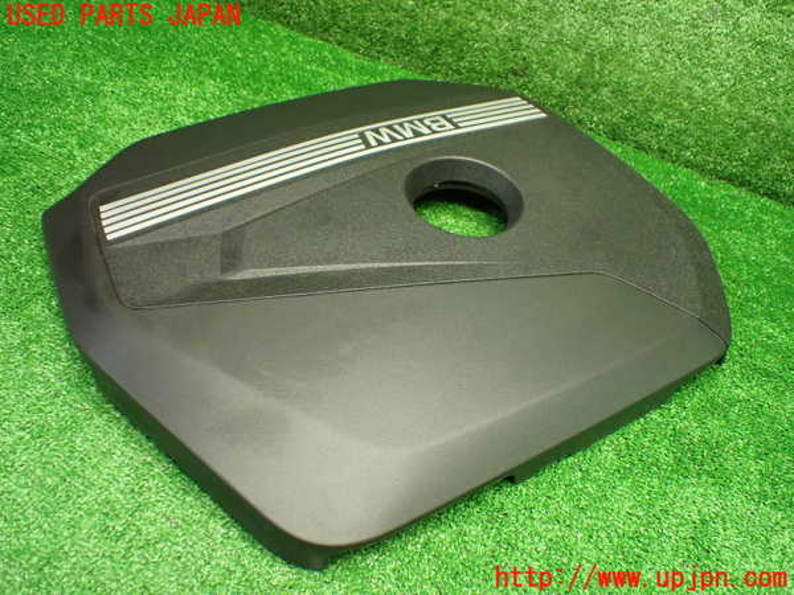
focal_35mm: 30
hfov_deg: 60.0
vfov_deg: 46.8
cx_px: 397
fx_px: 688
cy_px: 298
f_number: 2.3
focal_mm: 5.4
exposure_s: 1/80
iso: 800
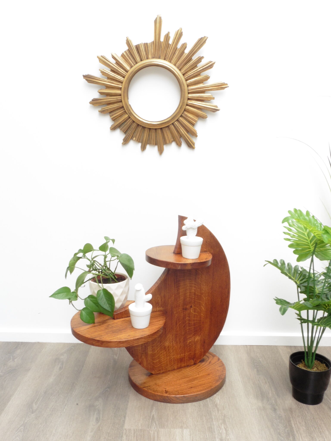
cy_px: 220
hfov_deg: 46.8
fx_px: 382
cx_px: 166
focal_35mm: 30
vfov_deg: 60.0
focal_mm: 5.4
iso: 100
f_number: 8
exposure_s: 1/15
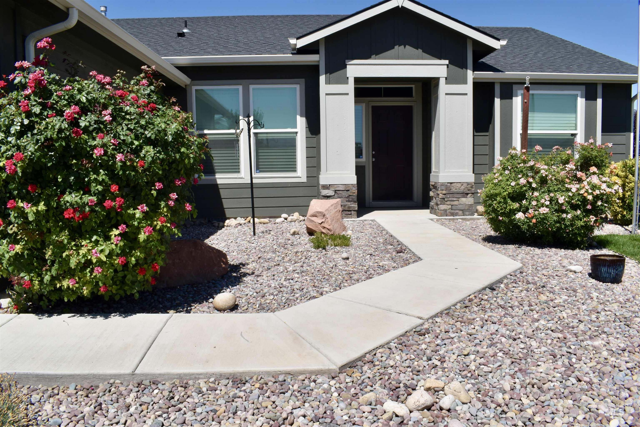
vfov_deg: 47.9
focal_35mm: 27
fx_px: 480
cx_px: 320
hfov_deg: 67.4
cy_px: 214
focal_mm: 18
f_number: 20
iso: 100
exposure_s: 1/80
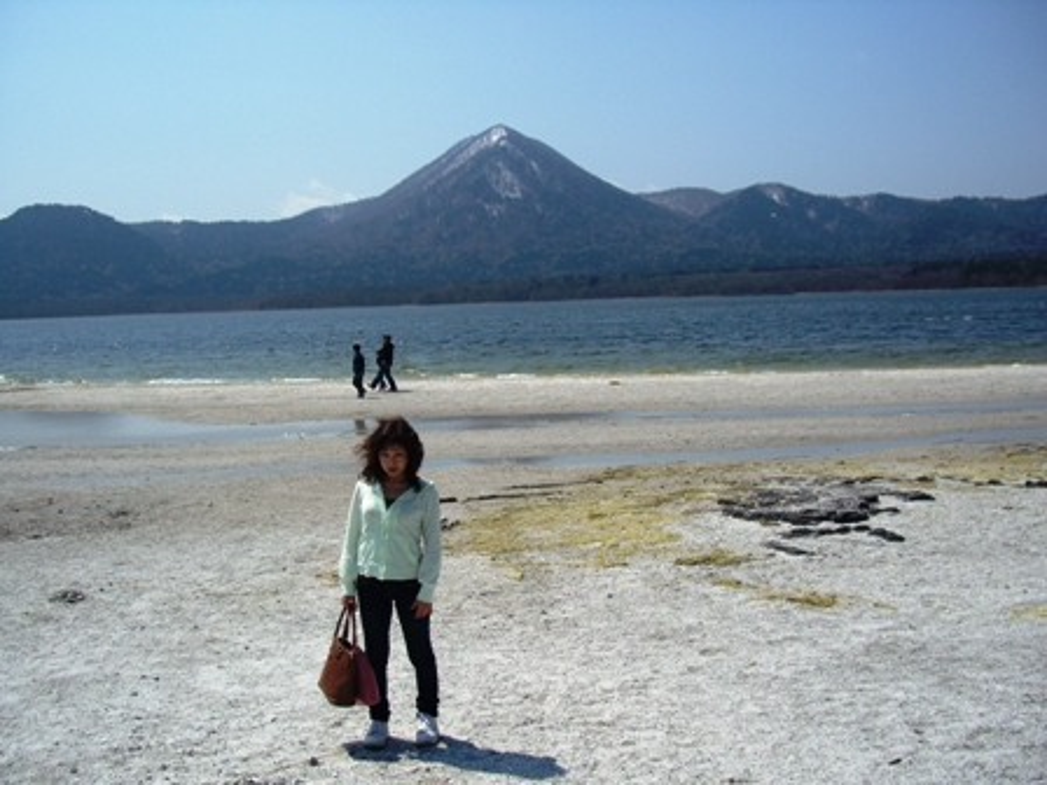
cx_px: 524
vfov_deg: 37.7
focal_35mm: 38
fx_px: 1149
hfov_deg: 49.0
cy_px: 392
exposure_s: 1/500
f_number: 5.6
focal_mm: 7.9
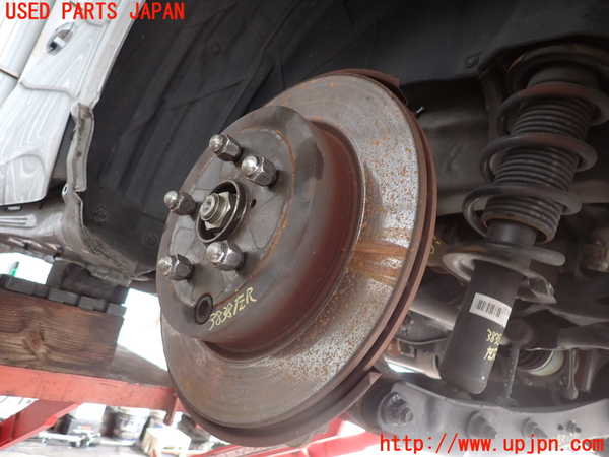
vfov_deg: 54.9
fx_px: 440
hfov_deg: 69.4
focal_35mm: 25
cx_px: 304
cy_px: 228
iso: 200
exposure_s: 1/50
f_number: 2
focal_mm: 4.5
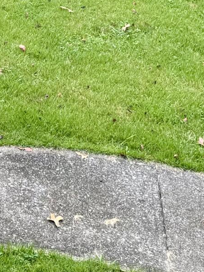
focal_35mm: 121
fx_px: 951
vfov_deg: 14.6
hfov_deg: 12.1
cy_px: -191
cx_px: 11
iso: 64
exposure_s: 1/121
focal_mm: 6.76
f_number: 1.78
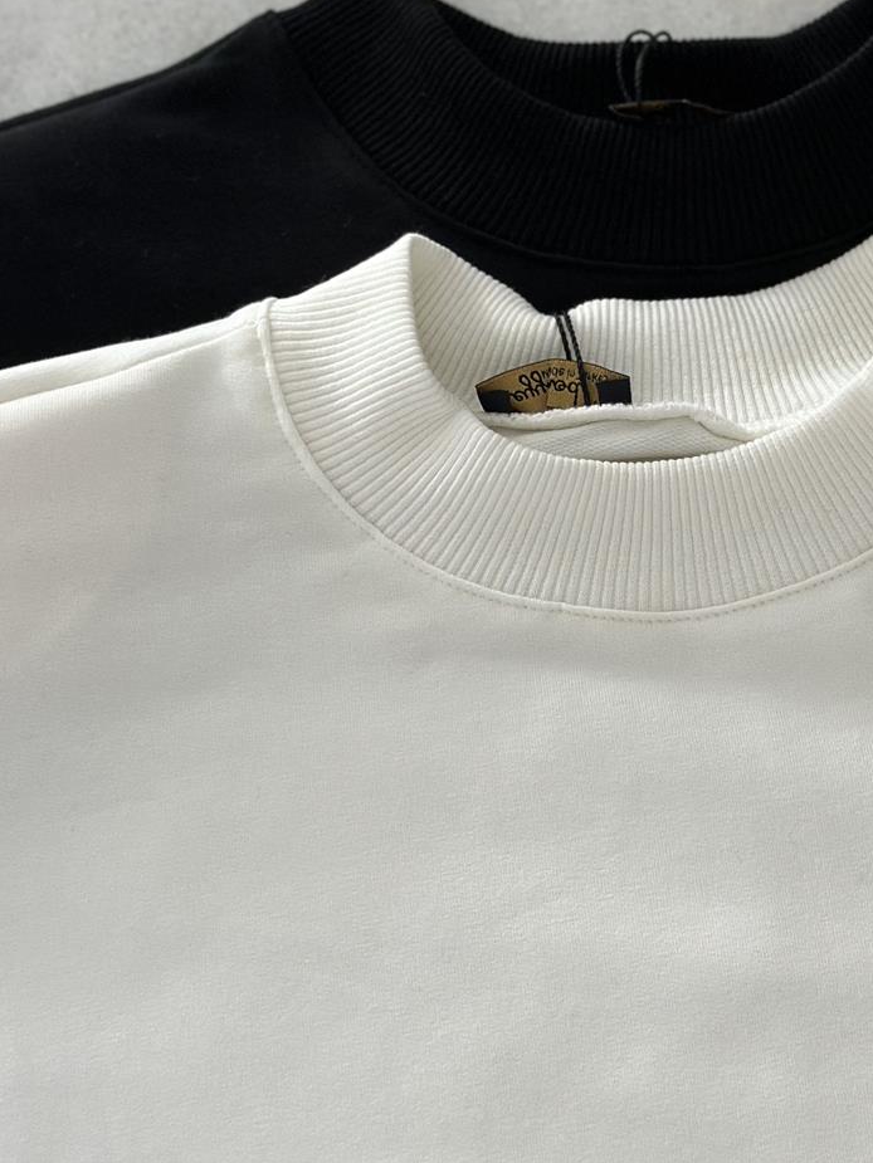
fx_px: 2790
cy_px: 410
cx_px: 664
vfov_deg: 23.5
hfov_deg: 17.7
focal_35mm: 83
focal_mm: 6.86
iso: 80
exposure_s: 1/50
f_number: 1.78
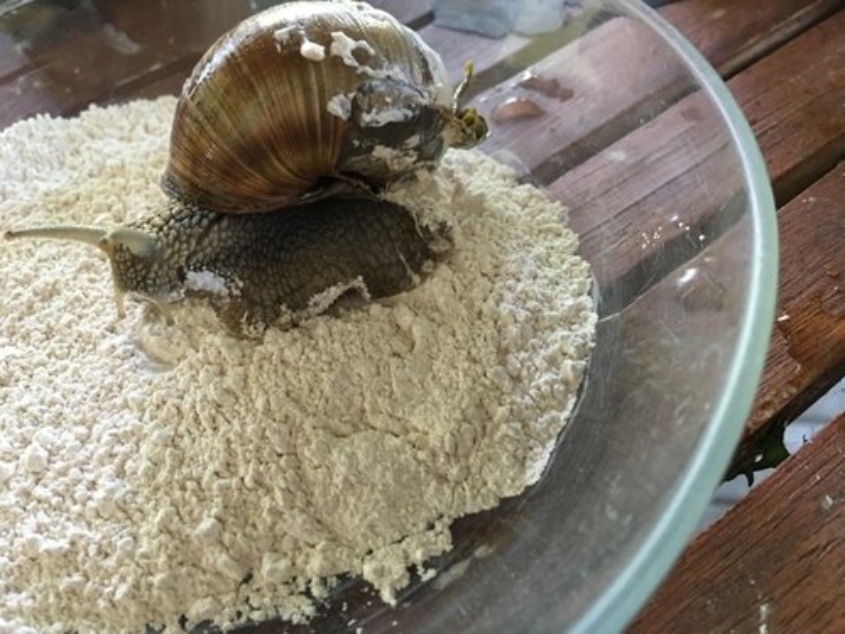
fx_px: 708
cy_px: 317
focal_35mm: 29
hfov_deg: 61.7
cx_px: 422
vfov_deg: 48.2
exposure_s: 1/10
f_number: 2.2
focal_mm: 4.15
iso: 100
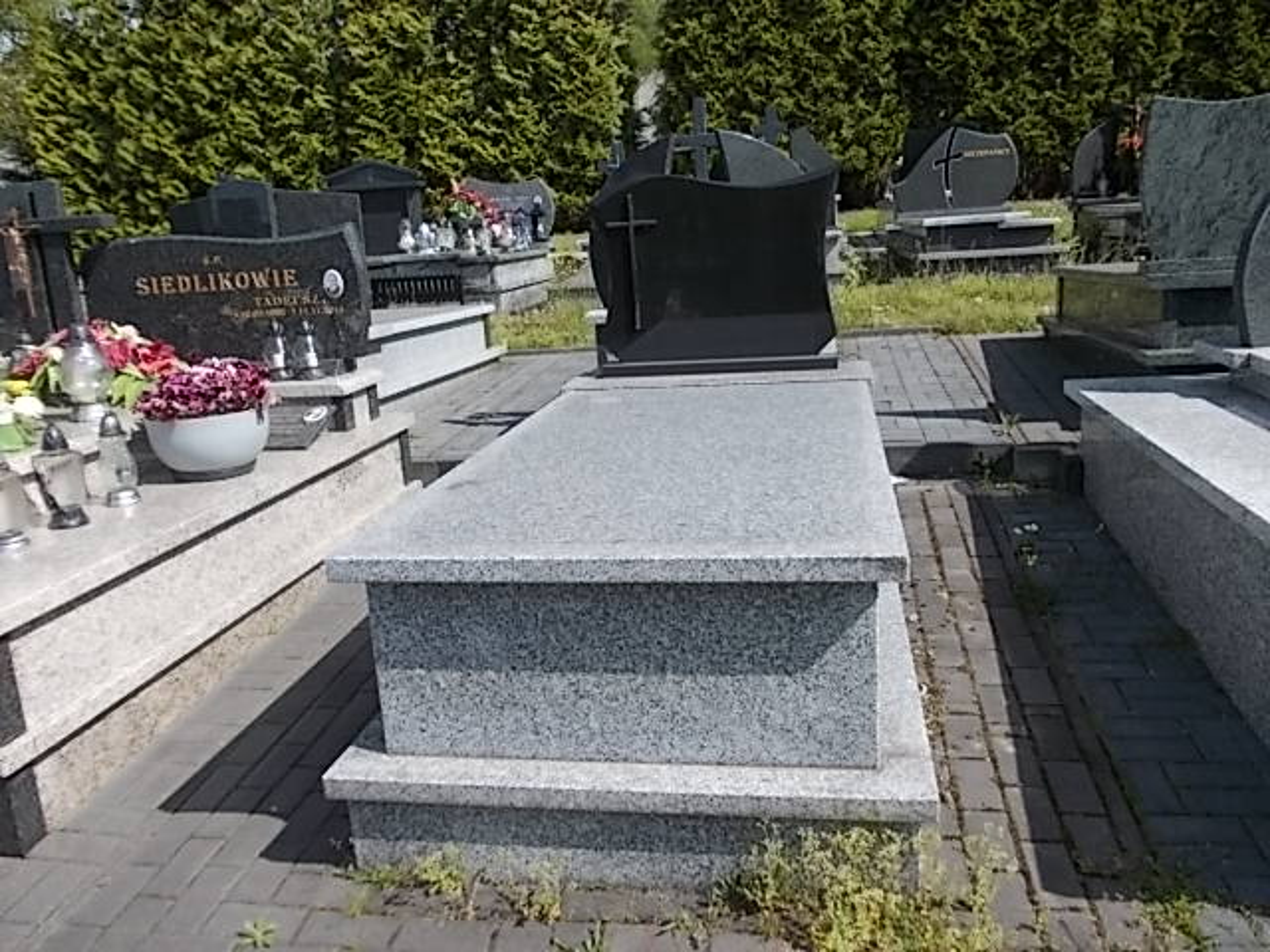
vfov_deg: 49.7
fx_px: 1027
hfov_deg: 63.4
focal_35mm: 28
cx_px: 635
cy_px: 476
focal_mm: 4
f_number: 5.4
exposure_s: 1/320
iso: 80
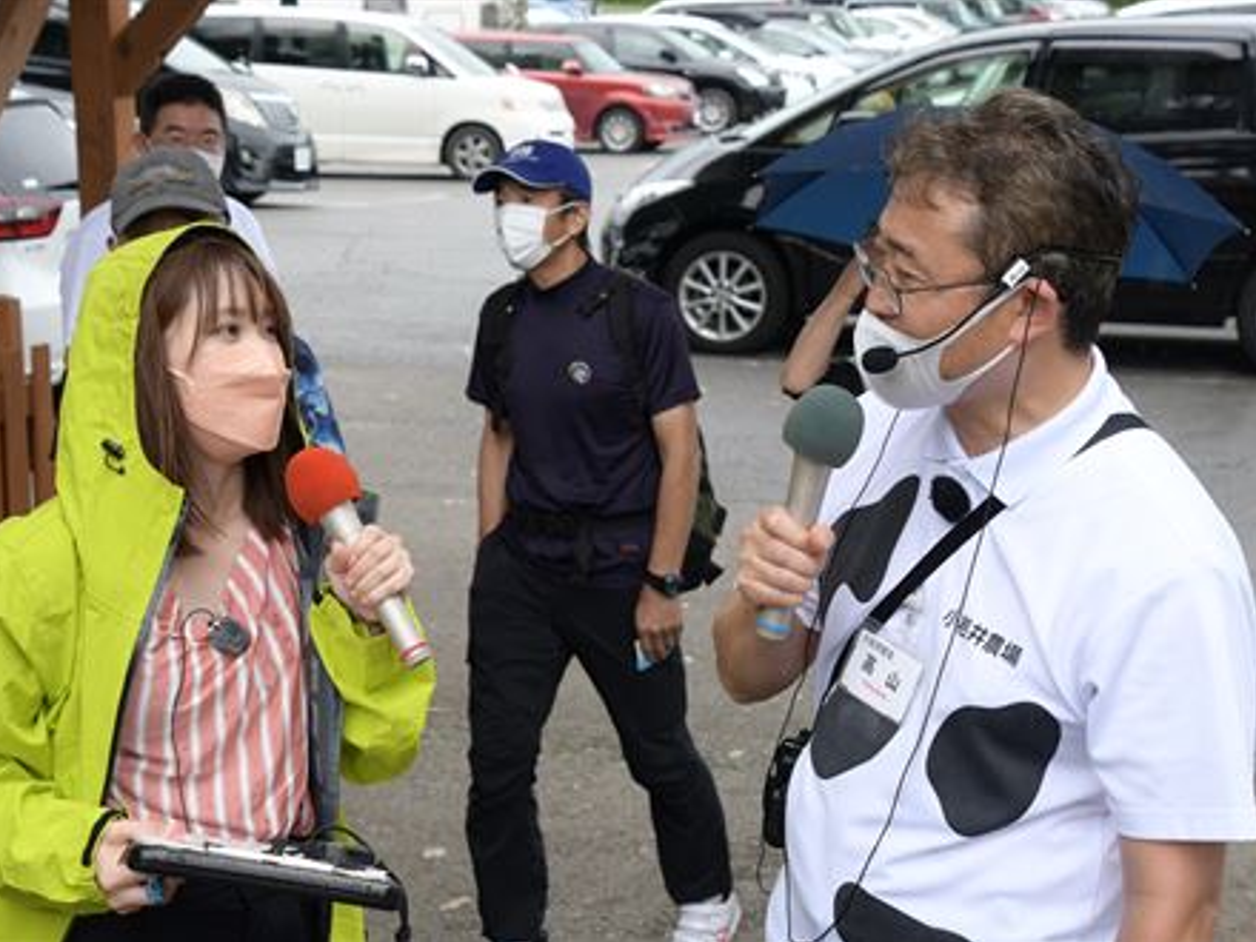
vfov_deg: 18.0
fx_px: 2975
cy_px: 472
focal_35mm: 82
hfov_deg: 23.8
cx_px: 557
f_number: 10
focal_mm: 50
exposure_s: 1/400
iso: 1250
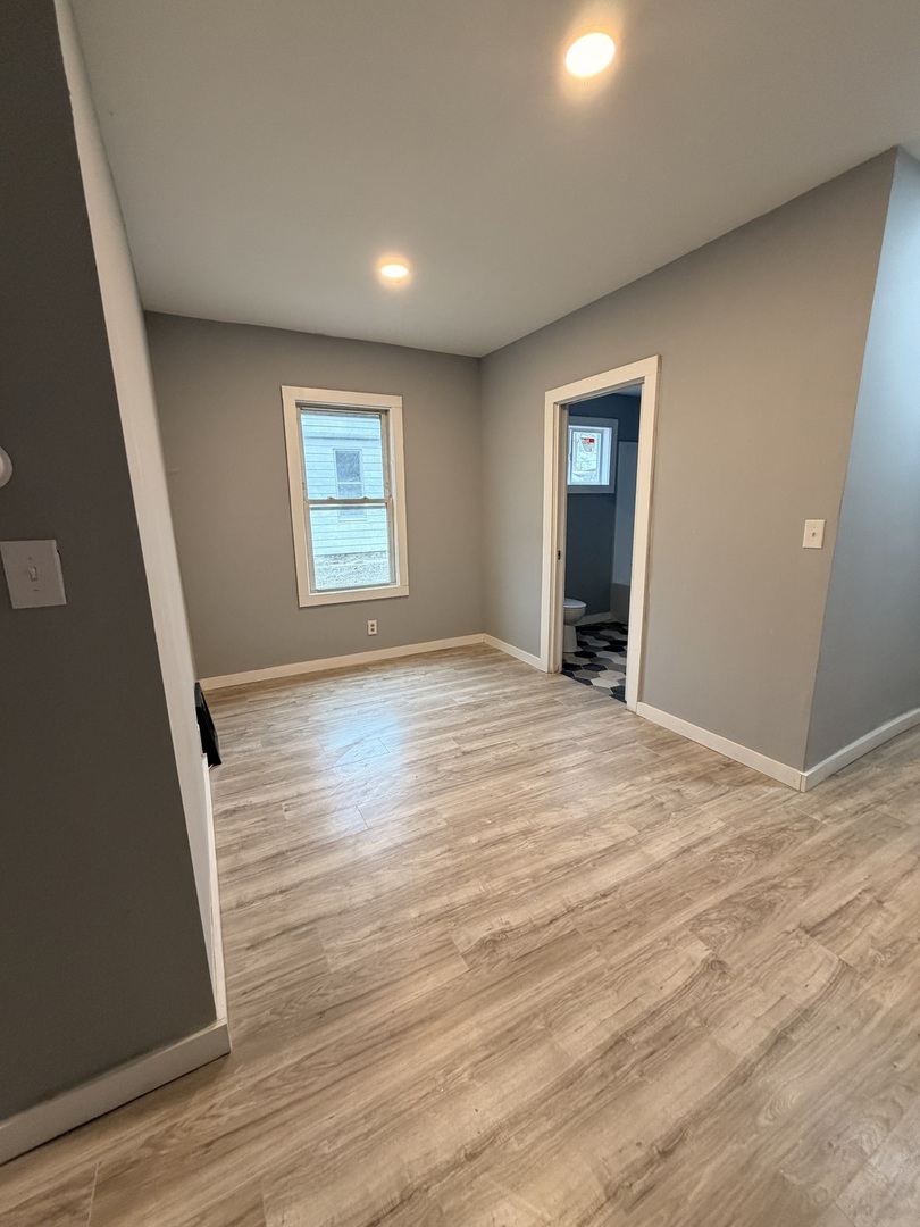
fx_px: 496
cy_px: 614
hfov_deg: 85.7
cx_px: 460
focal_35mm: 14
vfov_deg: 102.1
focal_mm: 2.22
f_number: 2.2
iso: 250
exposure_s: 1/60
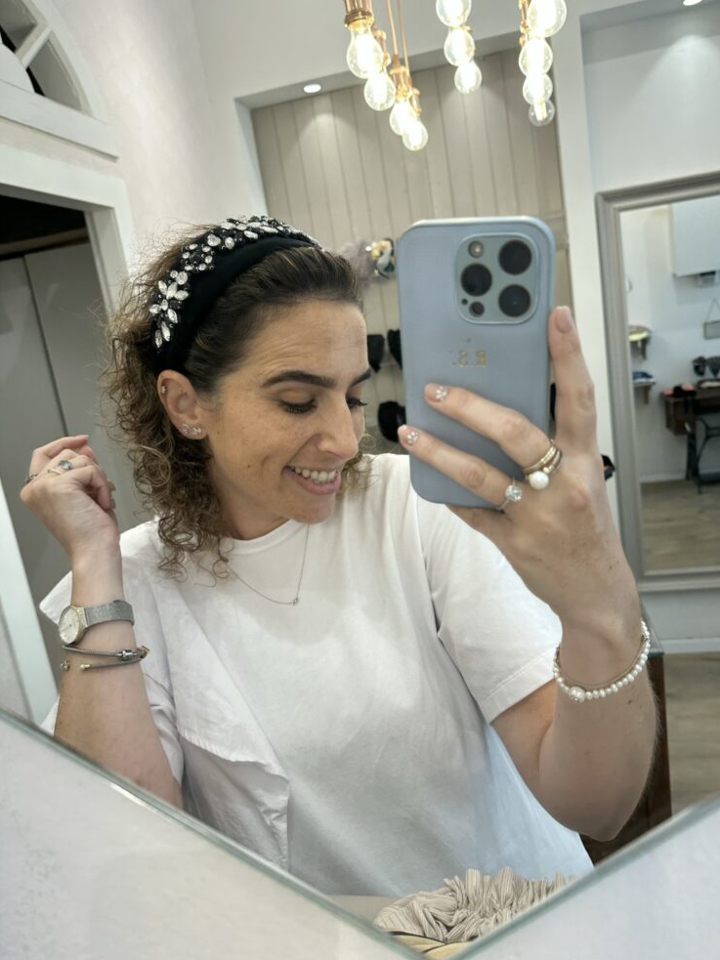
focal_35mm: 25
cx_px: 373
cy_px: 484
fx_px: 693
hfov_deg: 54.9
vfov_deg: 69.4
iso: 80
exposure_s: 1/316
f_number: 1.78
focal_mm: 6.86
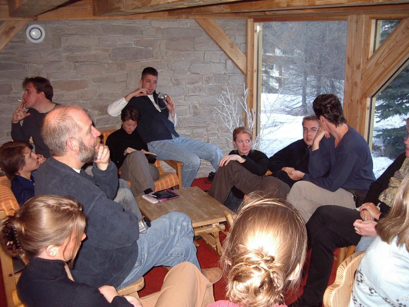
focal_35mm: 38
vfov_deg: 37.7
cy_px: 154
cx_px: 204
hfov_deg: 49.0
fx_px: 449
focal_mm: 5.8
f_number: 2.6
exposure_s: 1/60
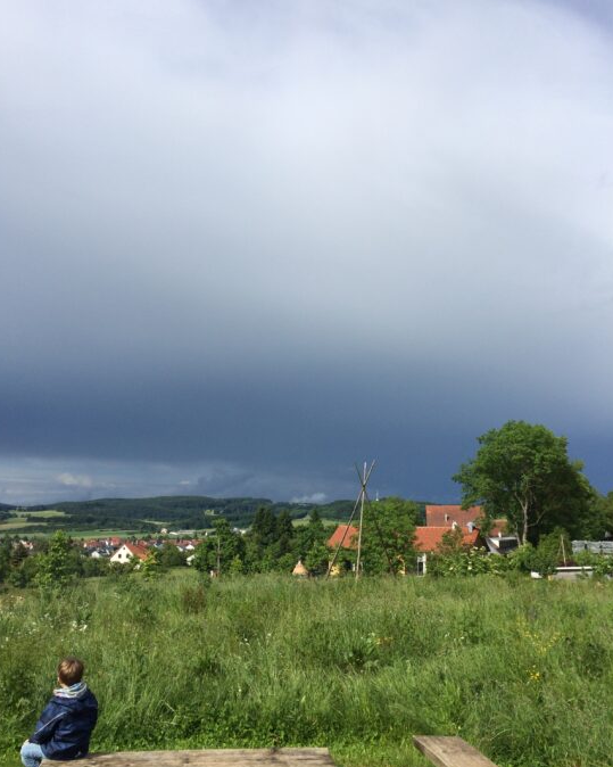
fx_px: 703
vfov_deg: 57.2
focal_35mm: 31
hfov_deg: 47.1
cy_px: 402
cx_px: 304
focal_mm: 4.15
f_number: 2.2
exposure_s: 1/3165
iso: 32
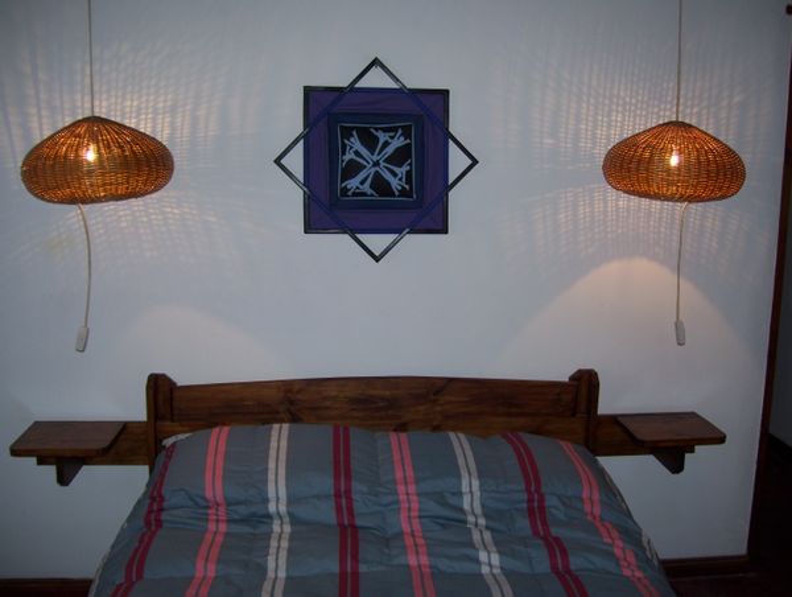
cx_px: 396
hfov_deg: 51.3
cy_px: 298
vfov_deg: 39.8
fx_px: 825
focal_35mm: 36
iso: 80
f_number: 2.7
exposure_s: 1/60
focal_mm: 6
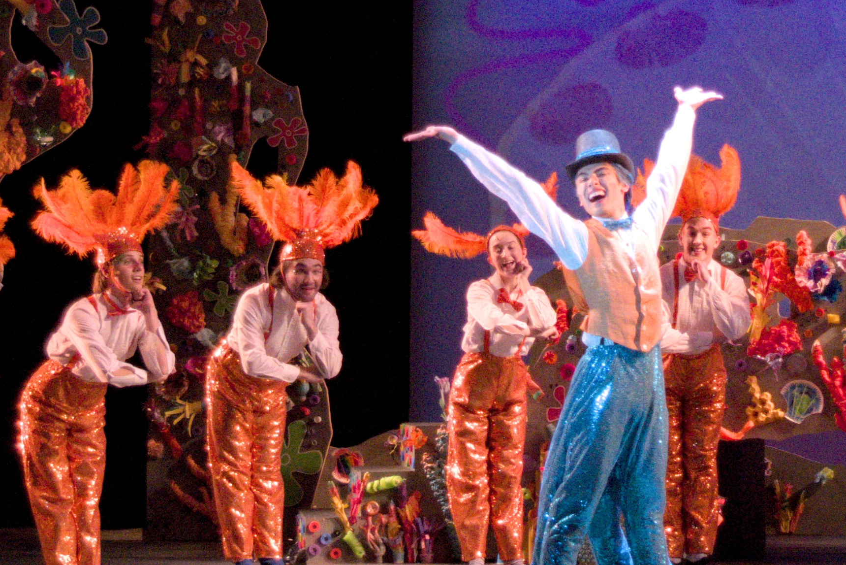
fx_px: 3455
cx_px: 637
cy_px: 7
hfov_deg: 13.9
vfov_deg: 9.3
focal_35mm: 147
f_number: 4.2
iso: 3200
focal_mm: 28
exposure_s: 1/400
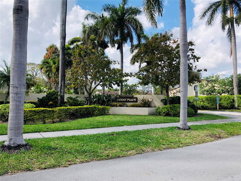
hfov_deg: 63.5
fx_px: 195
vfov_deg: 49.7
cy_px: 90
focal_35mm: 28
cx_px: 120
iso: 20
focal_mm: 3.99
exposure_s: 1/1185
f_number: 1.8
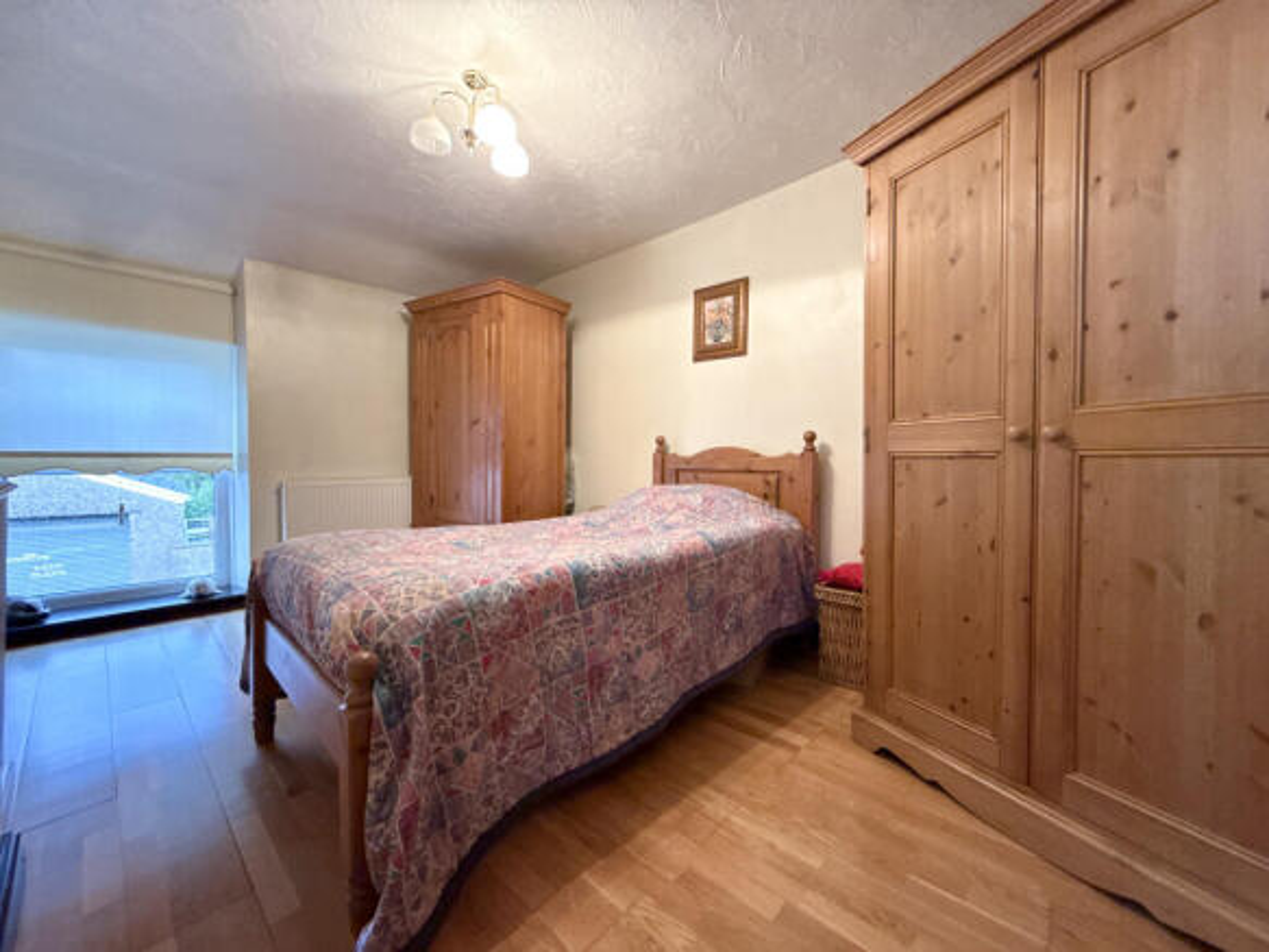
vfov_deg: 85.7
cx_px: 634
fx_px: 513
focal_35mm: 14
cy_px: 476
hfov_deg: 102.1
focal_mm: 2.22
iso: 500
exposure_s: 1/50
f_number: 2.2
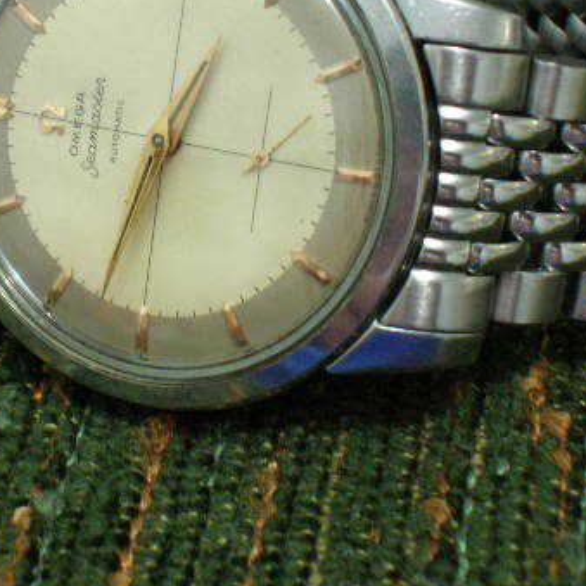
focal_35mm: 150
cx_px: 140
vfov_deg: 11.6
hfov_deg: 11.6
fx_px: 2873
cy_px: 188
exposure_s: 1/1.9
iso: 200
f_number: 4.5
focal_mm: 15
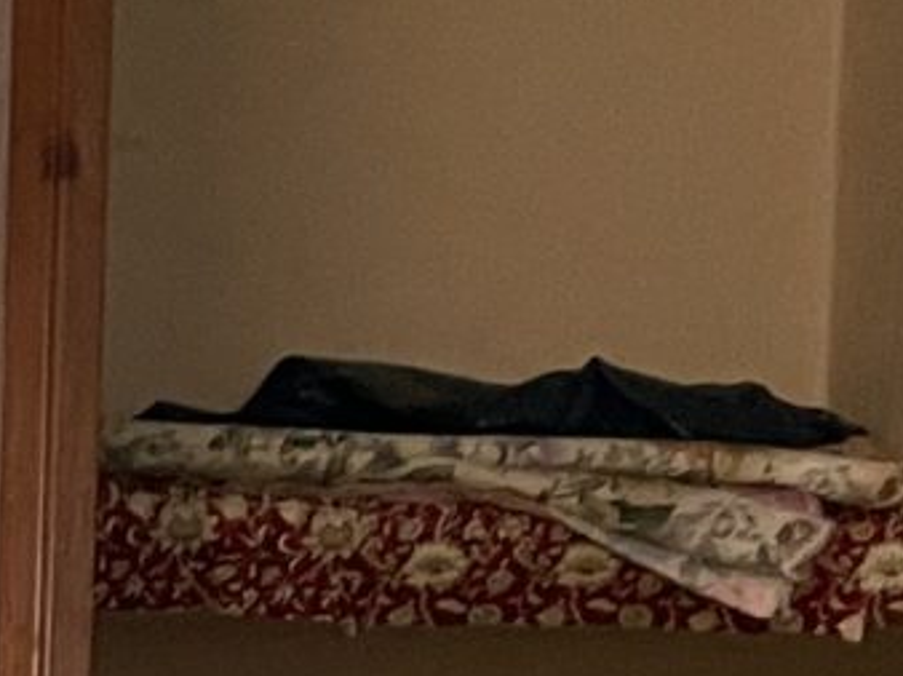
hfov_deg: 9.5
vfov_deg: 7.1
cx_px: -828
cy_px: 1606
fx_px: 5135
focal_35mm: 197
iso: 160
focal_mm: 5.1
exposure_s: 1/60
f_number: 1.6
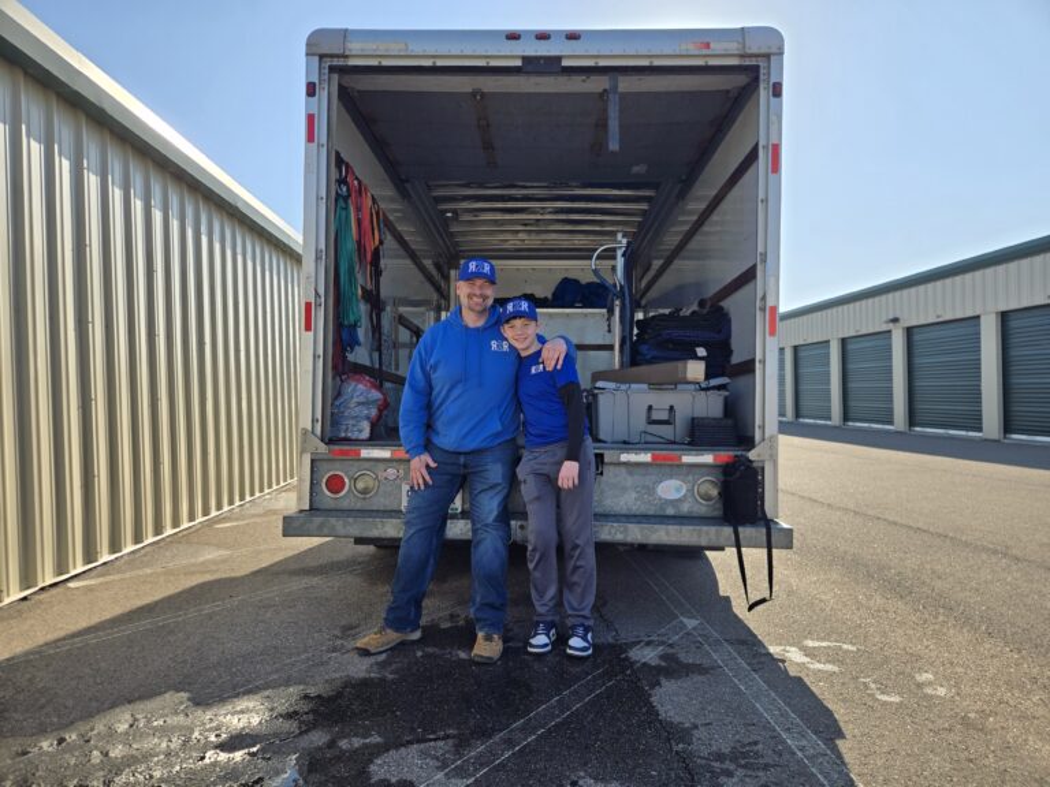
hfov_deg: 73.9
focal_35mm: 23
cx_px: 525
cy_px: 394
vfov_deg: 58.9
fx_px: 698
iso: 25
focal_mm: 5.4
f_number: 1.8
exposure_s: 1/2321
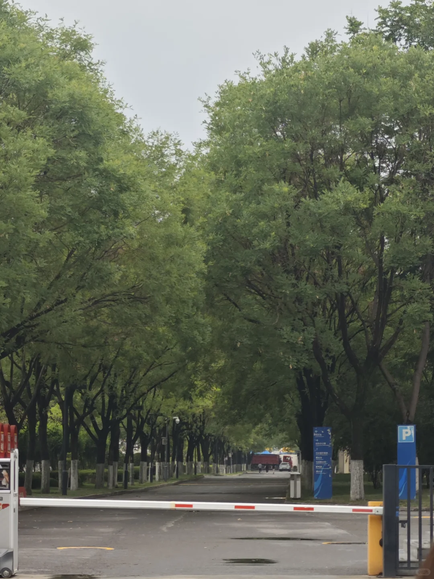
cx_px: 217
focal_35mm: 129
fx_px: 2156
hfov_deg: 11.5
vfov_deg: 15.3
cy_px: 290
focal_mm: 10.1
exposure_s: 1/1042
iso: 125
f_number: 2
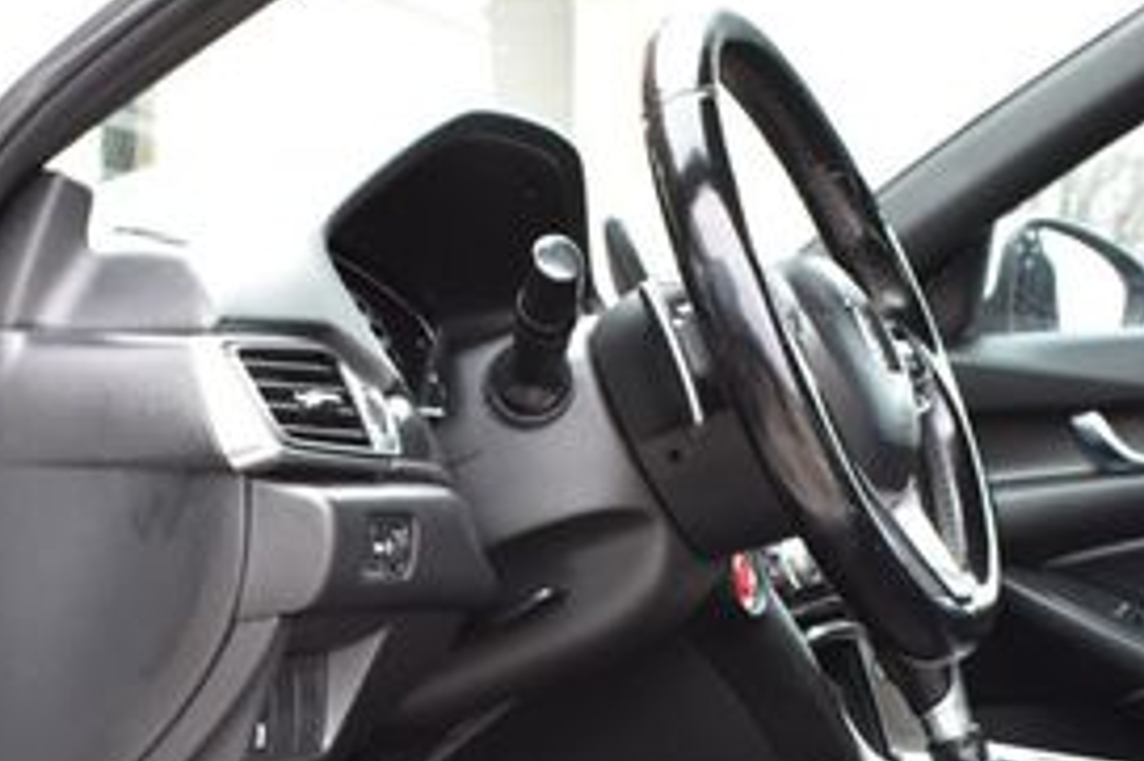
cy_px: 841
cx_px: 610
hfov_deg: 25.0
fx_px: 2578
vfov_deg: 16.3
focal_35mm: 81
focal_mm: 23
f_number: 6.3
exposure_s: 1/15
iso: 720
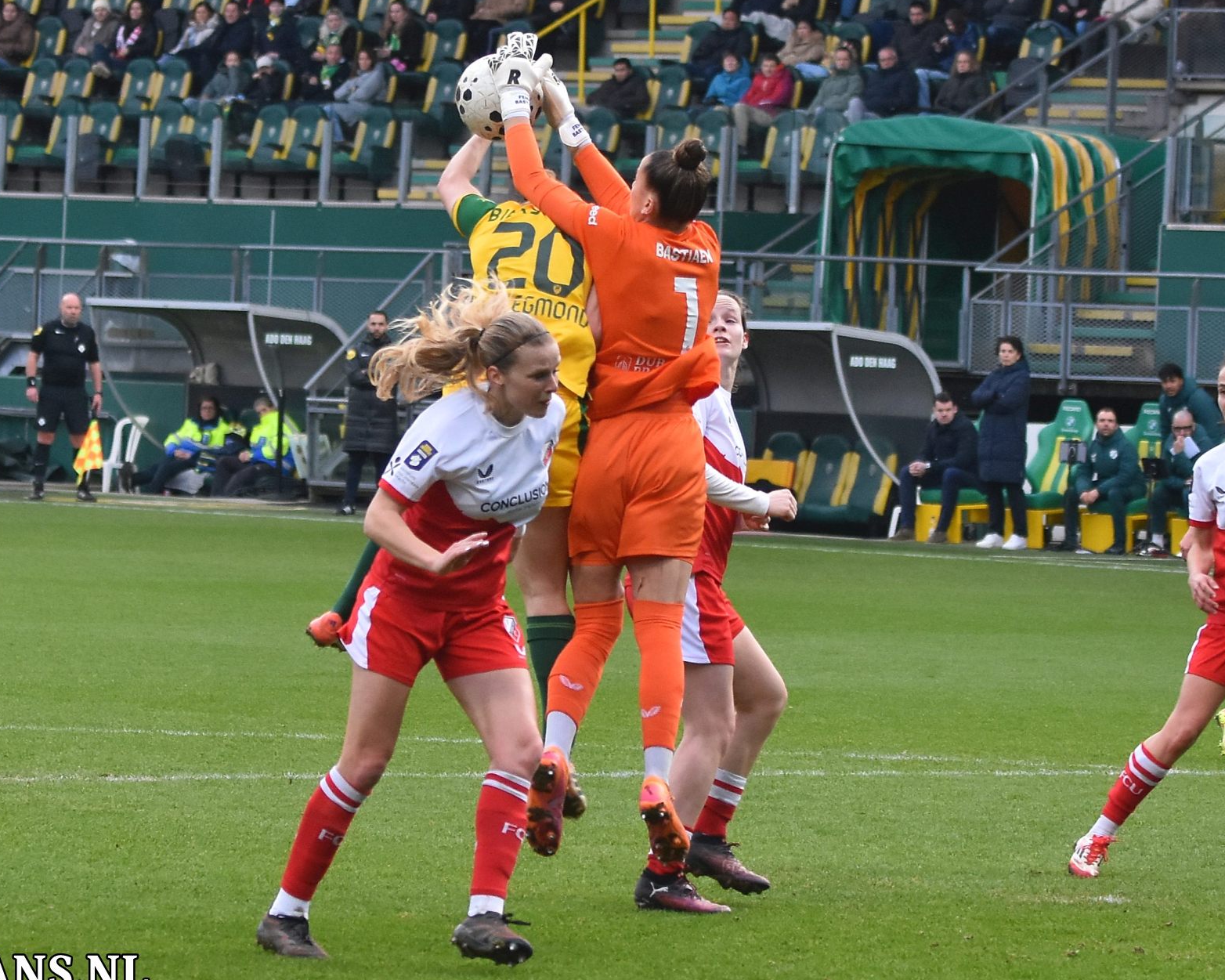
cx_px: 542
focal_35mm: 121
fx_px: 4387
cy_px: 491
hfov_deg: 15.9
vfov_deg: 12.7
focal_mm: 70
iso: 800
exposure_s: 1/800
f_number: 3.2
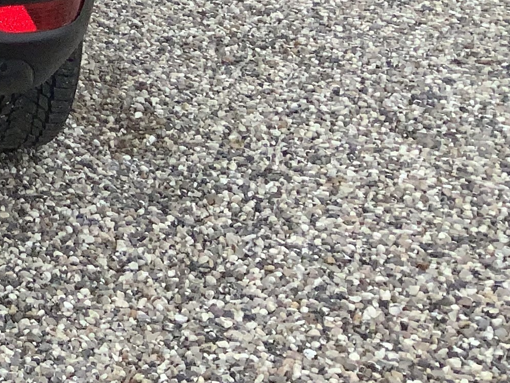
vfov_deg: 11.8
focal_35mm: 117
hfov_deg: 14.5
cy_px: -290
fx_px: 1724
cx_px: -440
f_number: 1.8
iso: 16
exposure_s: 1/435
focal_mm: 3
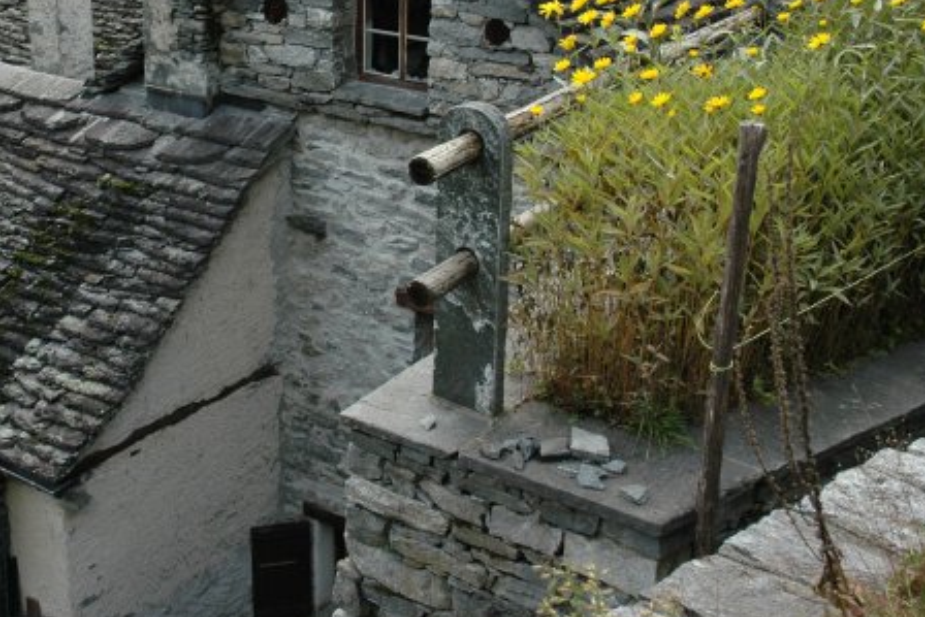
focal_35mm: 53
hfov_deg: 36.7
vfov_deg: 25.2
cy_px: 149
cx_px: 244
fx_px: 1362
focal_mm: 22
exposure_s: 1/100
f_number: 5
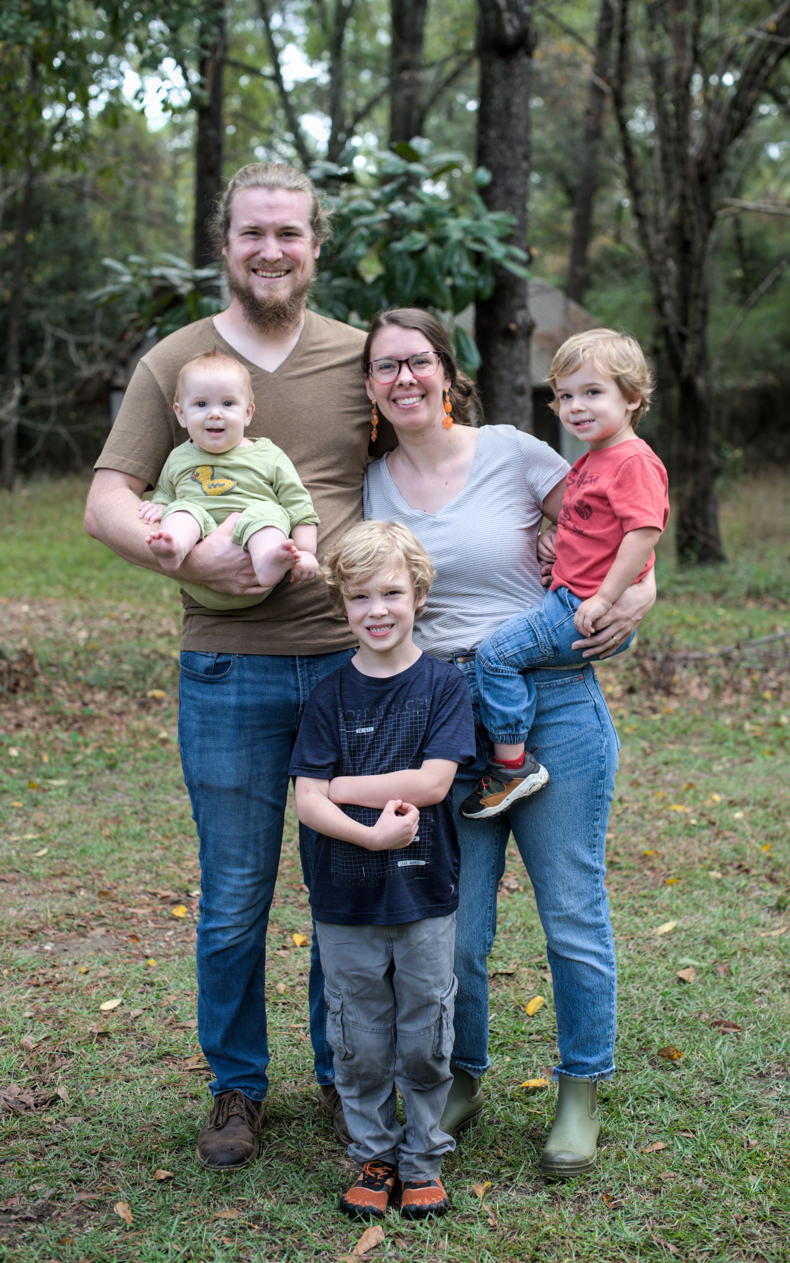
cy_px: 632
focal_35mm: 51
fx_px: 1757
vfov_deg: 39.6
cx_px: 418
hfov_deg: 25.3
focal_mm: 50
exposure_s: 1/100
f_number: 4
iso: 140
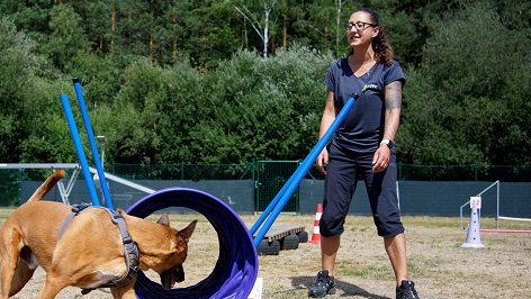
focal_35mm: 52
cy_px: 203
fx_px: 732
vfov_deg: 23.0
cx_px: 179
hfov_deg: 39.4
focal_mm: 35
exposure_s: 1/800
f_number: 4.5
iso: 100
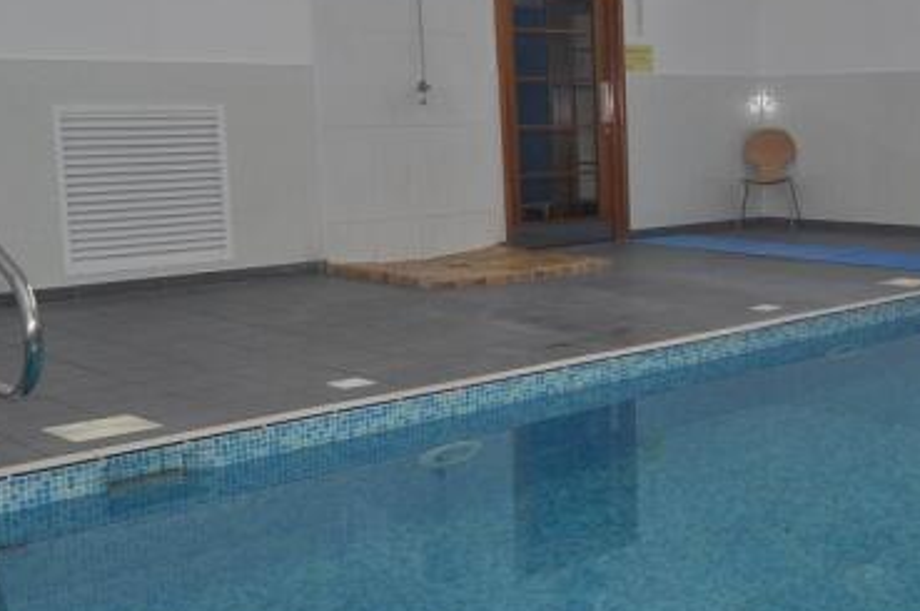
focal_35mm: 50
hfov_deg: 37.1
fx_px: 1276
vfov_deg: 26.9
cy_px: 254
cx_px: 825
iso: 200
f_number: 7.1
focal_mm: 12
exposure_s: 1/200
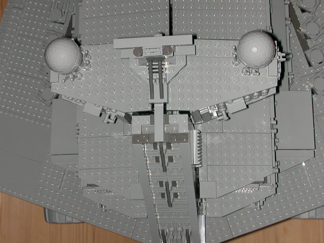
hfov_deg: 28.6
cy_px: 122
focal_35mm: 68
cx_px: 162
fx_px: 636
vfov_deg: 21.6
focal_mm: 10.4
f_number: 6.1
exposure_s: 1/59.9
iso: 100
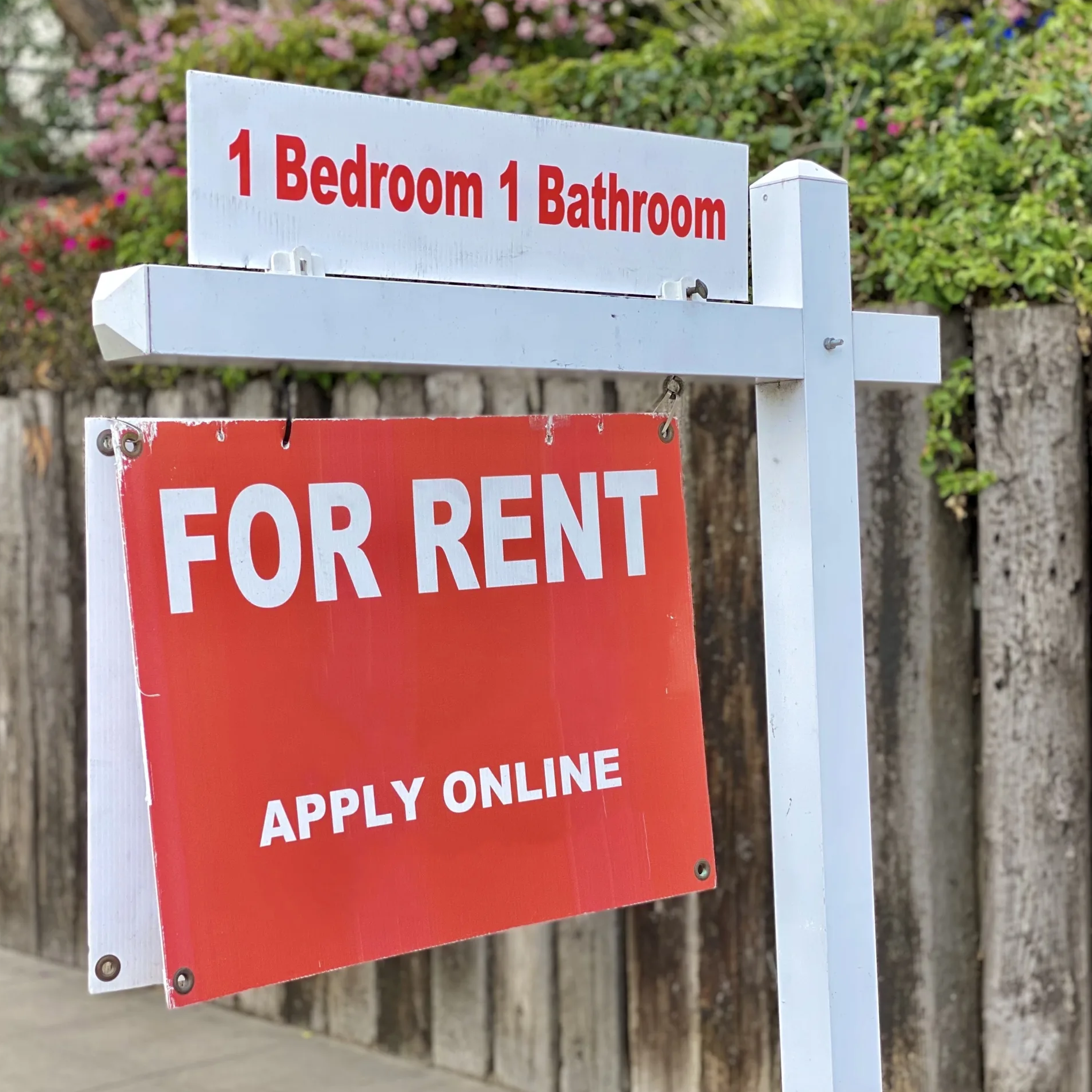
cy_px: 542
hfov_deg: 27.7
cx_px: 570
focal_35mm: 62
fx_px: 2213
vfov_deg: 27.7
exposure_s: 1/243
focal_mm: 6
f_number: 2
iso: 20
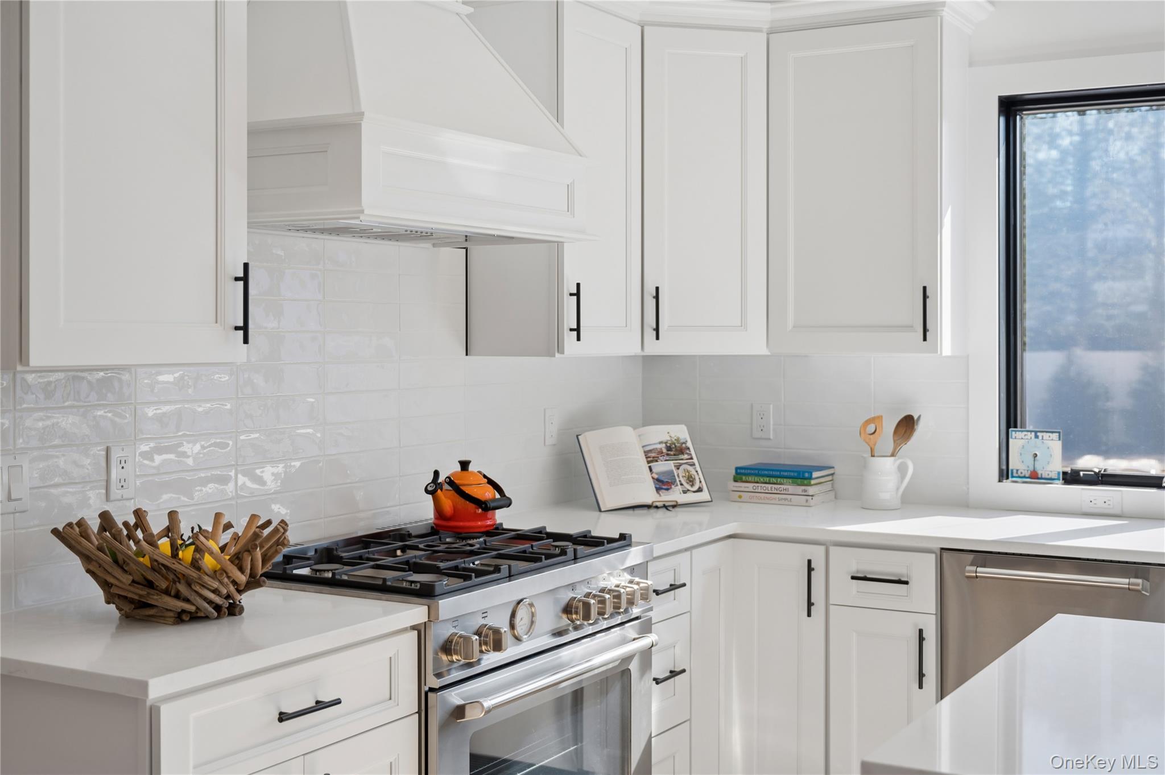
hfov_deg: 45.5
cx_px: 582
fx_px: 1390
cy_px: 388
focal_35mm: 43
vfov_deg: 31.1
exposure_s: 1/400
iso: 125
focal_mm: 43
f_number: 4
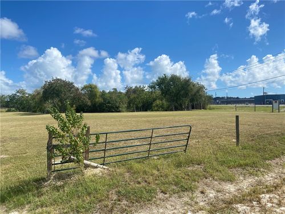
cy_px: 107
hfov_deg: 67.3
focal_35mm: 26
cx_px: 142
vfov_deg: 53.1
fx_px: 214
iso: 32
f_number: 1.8
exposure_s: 1/4274
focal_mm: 4.25
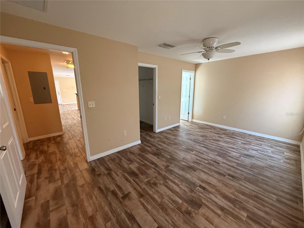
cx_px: 152
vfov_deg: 85.7
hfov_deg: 102.1
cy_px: 114
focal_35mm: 14
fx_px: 123
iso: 400
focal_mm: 2.22
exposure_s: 1/60
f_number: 2.2
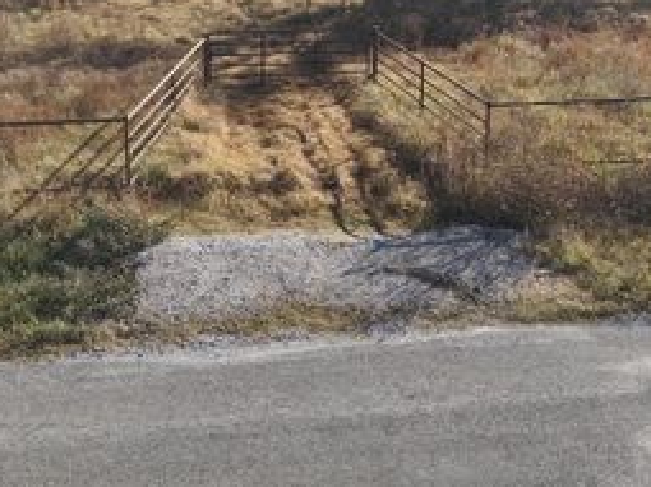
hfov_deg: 40.4
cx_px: 296
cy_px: 85
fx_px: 883
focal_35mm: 47
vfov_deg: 30.0
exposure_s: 1/1250
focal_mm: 4.4
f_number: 2.8
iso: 100
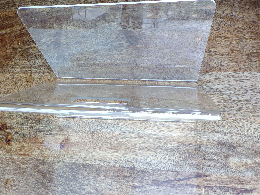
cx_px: 108
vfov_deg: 44.1
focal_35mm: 32
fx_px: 240
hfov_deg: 56.5
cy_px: 107
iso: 90
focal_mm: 4.3
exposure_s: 1/34
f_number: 4.3
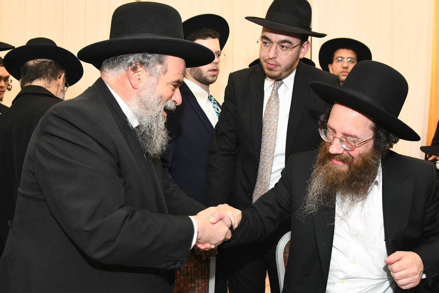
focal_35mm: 31
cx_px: 221
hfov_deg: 60.3
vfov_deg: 42.3
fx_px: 378
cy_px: 140
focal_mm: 28
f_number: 5.6
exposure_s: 1/125
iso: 2000
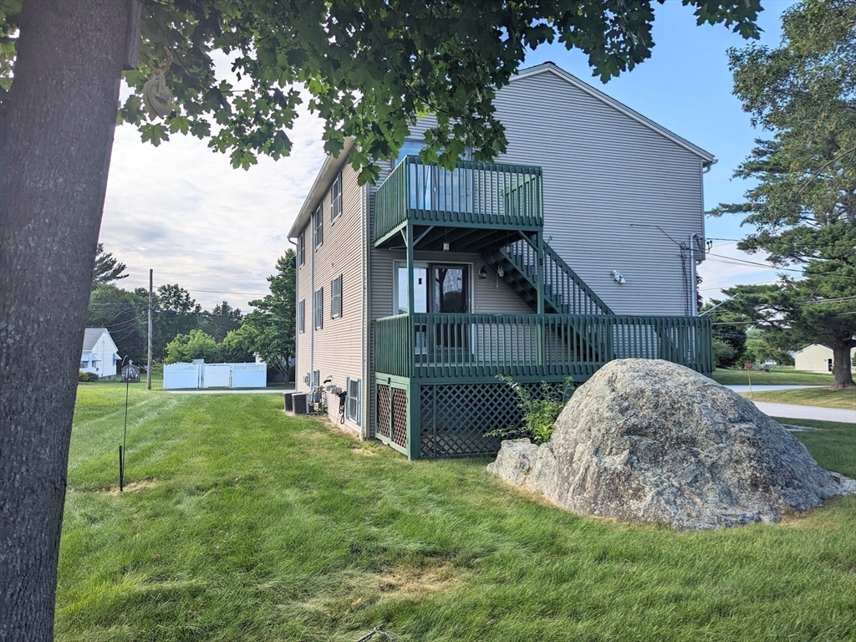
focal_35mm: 24
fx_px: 593
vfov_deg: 56.8
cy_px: 321
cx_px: 428
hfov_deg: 71.6
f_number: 1.85
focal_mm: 6.81
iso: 45
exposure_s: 1/1984
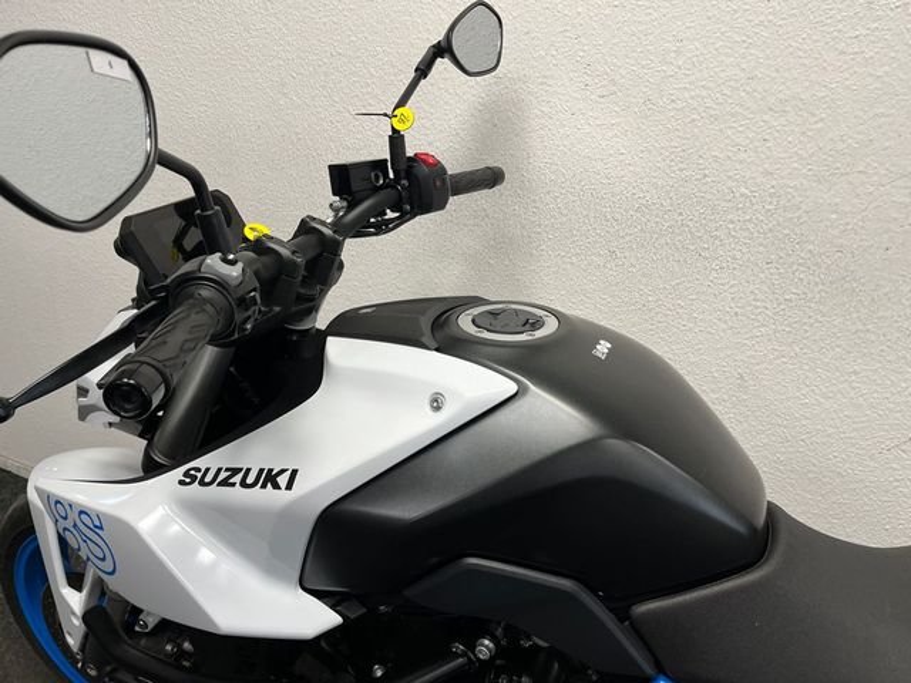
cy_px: 342
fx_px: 684
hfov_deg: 67.3
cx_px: 456
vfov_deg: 53.1
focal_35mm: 26
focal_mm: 5.1
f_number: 1.6
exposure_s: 1/100
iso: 100
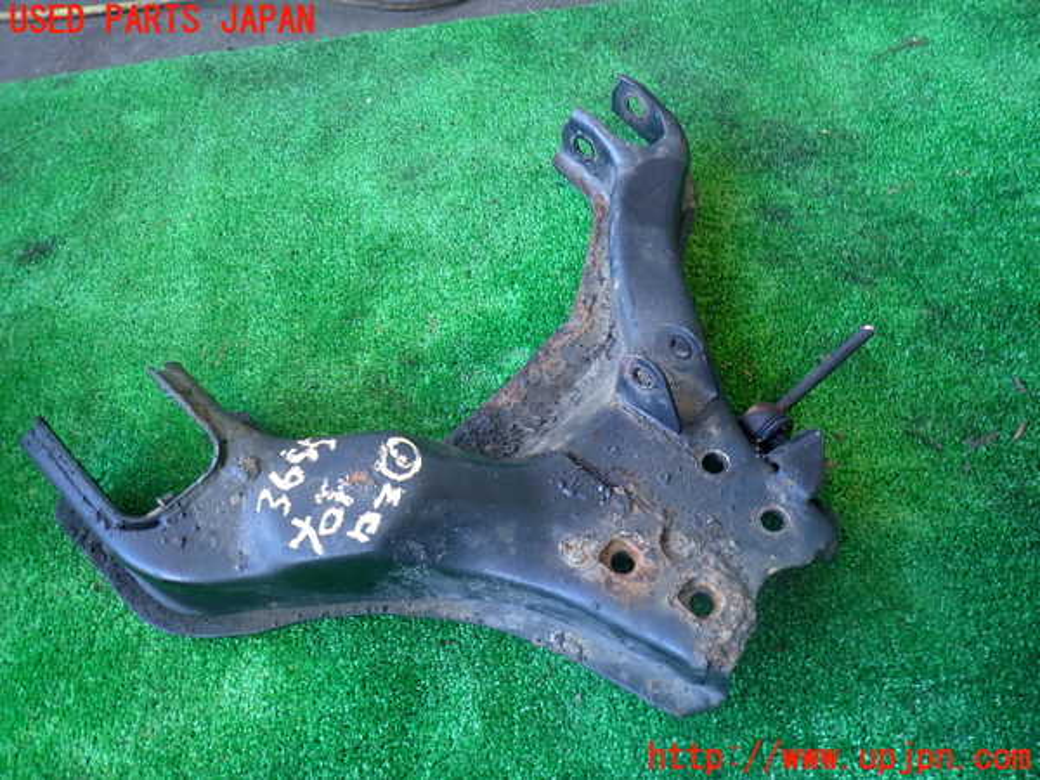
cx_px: 520
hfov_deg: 69.4
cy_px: 390
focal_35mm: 25
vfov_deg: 54.9
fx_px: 751
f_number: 2
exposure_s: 1/50
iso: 200
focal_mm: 4.5
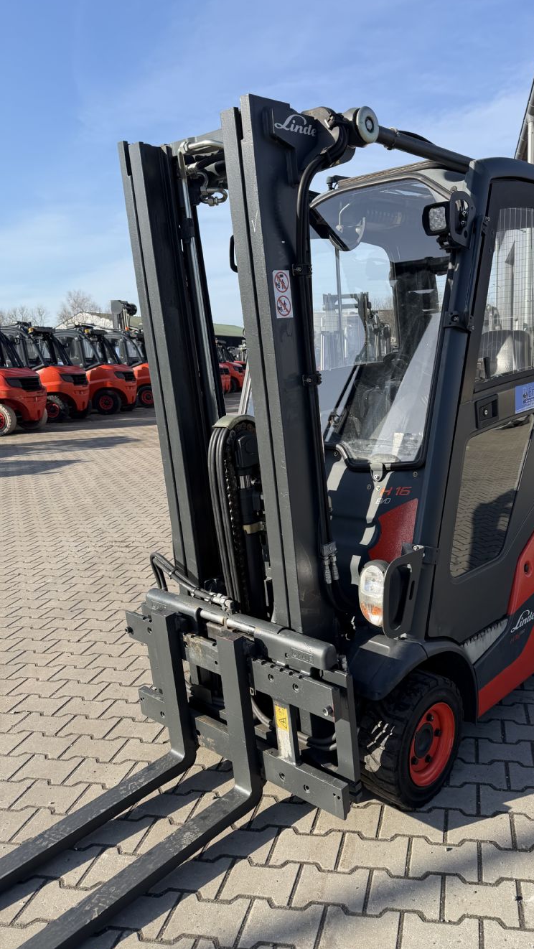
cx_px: 367
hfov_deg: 42.2
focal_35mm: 27
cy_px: 471
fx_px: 679
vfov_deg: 69.9
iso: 80
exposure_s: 1/2110
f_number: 1.78
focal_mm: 6.76
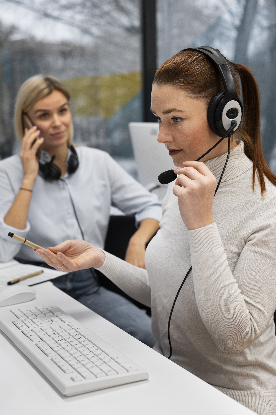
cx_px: 138
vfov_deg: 39.6
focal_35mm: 50
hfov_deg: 27.0
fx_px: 576
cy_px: 208
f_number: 3.5
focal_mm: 50
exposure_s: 1/250
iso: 800
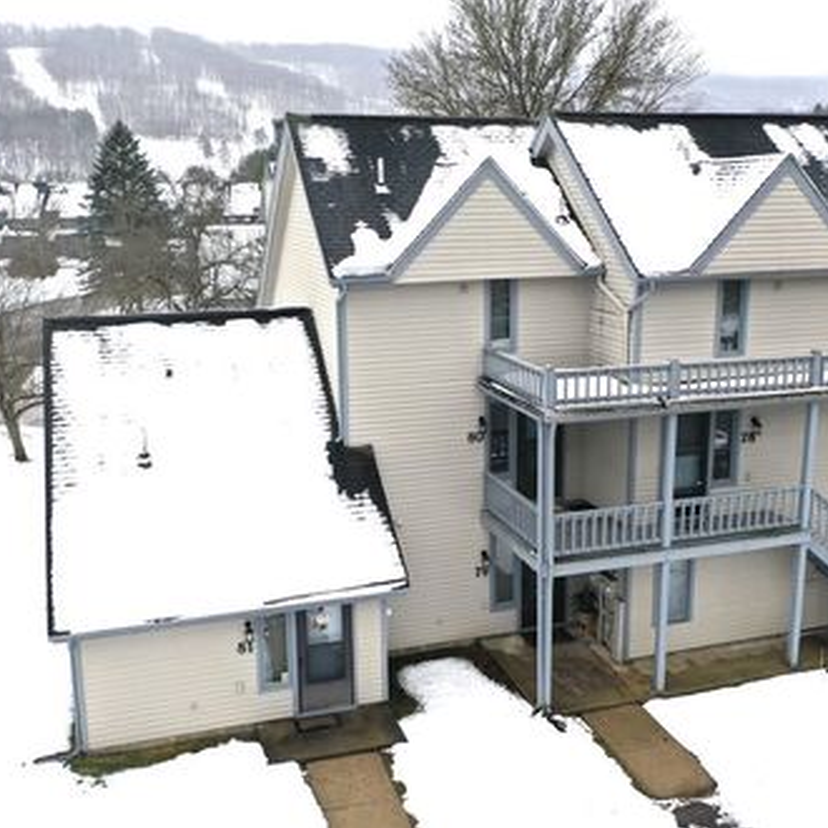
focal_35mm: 36
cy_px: 413
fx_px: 974
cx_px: 434
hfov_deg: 46.0
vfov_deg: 46.0
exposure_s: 1/400
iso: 100
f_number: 2.8
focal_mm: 10.26
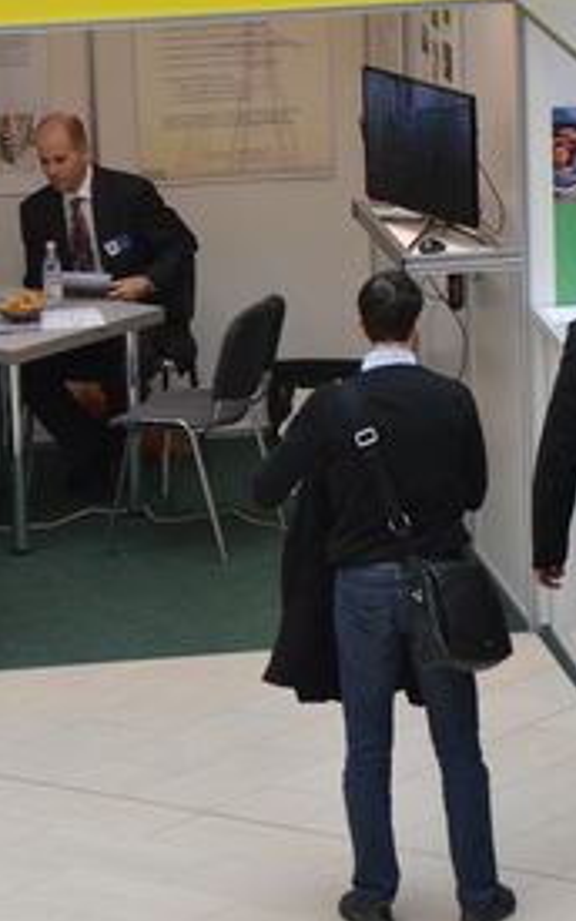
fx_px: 5849
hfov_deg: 5.6
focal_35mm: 233
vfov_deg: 9.0
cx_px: 355
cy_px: 387
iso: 2500
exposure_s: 1/400
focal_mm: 70
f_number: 5.3
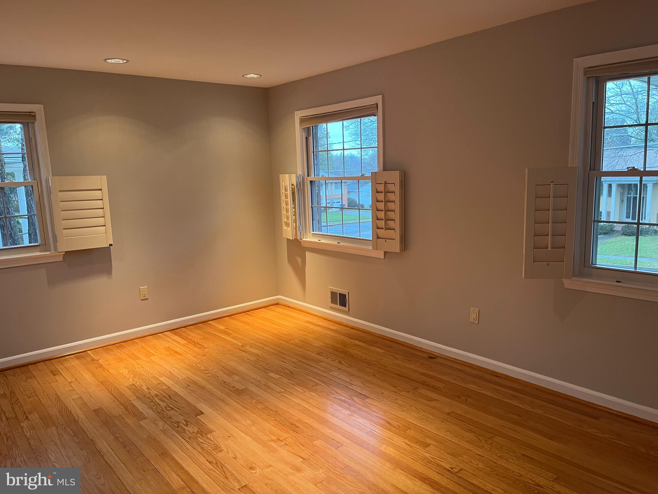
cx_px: 329
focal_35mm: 26
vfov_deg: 53.1
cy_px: 247
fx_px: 494
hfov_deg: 67.3
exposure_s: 1/60
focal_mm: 5.1
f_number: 1.6
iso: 80
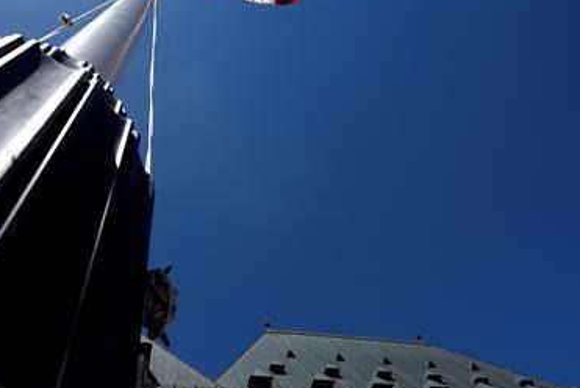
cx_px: 238
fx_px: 451
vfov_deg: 46.5
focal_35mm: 28
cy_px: 200
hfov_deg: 64.9
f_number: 4
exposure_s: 1/2500
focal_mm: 16
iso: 100
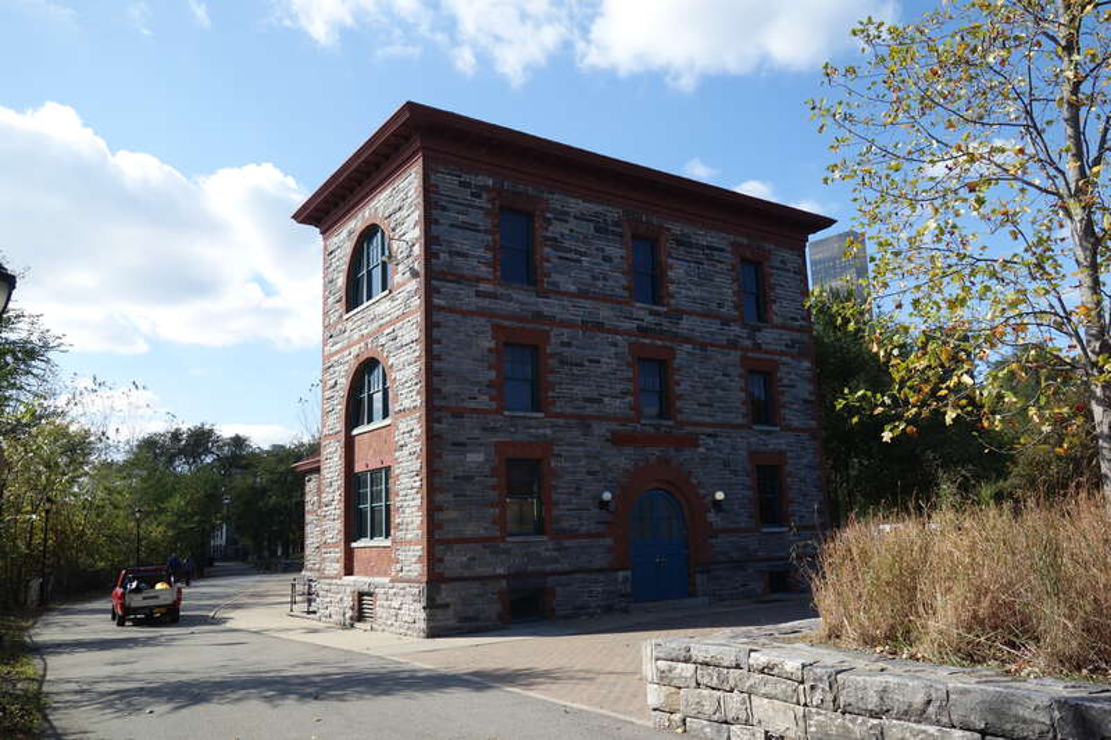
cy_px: 370
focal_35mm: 28
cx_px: 556
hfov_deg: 65.5
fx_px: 864
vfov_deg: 46.4
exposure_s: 1/800
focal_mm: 10.4
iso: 125
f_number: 4
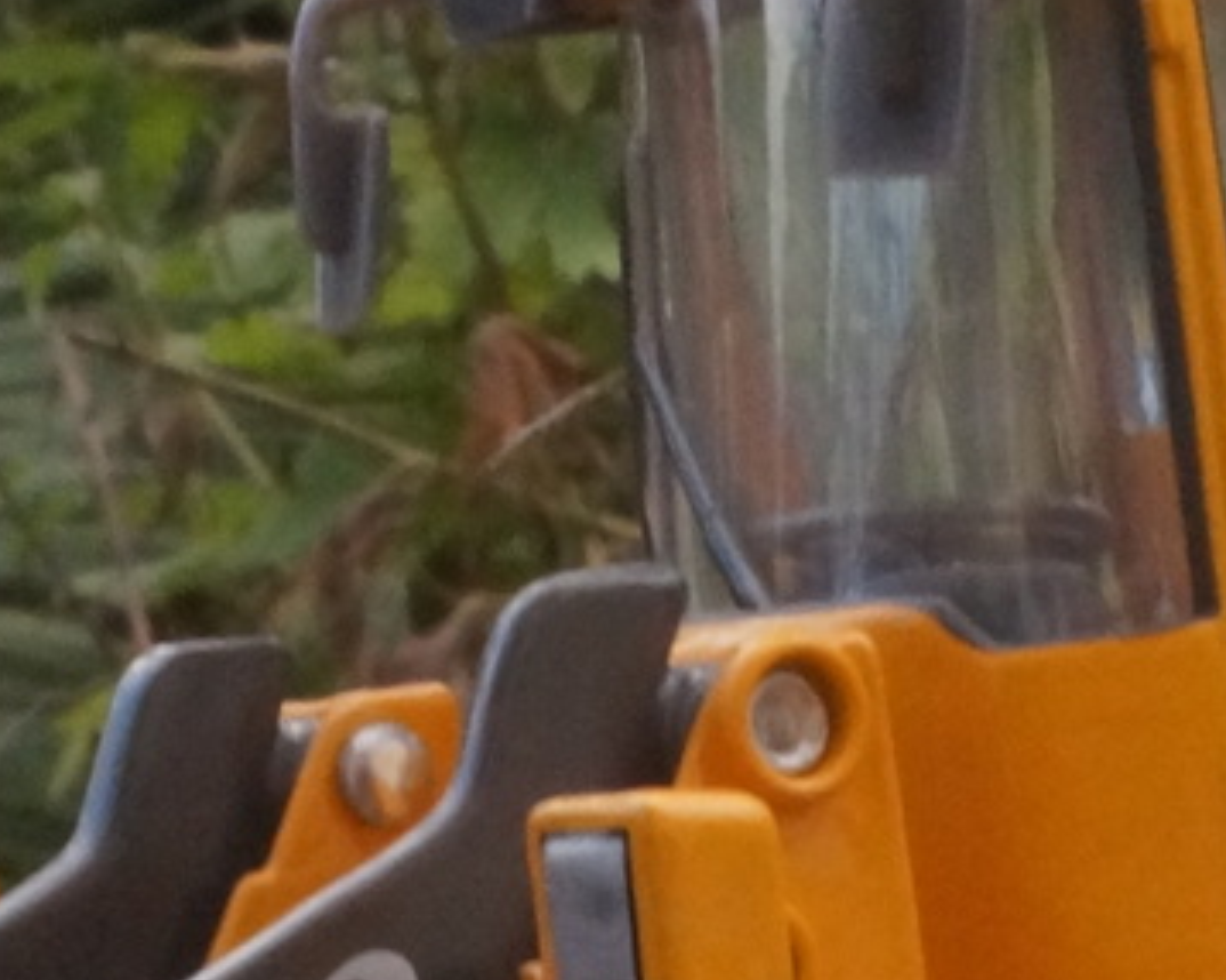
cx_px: 692
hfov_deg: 11.2
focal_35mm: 173
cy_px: 2044
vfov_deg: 8.4
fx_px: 6274
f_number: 25
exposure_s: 1/60
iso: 2000
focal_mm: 22
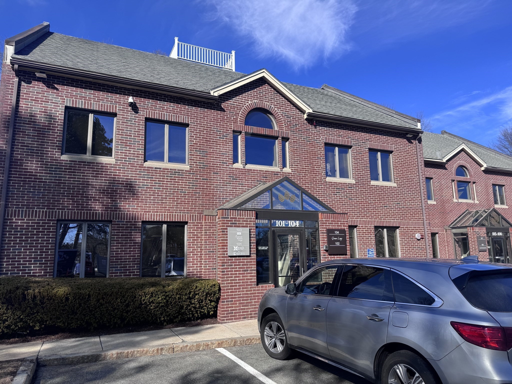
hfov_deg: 71.6
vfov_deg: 56.8
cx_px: 256
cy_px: 192
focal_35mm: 24
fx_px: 355
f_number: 1.78
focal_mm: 6.76
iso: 80
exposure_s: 1/3247
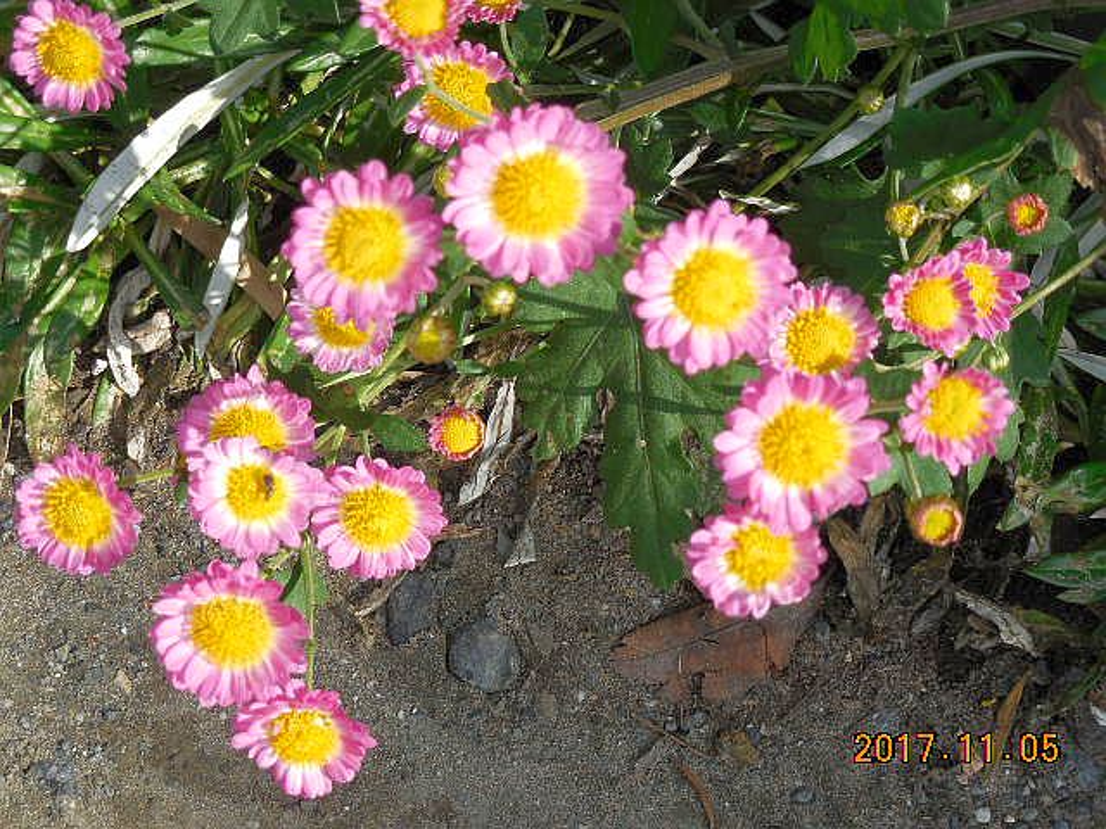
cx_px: 553
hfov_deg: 28.2
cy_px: 414
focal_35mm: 69
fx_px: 2205
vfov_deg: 21.3
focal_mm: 12.5
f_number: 4.4
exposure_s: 1/400
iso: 125
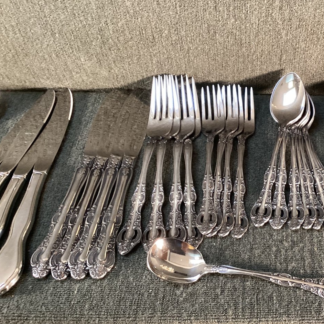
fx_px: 466
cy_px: 171
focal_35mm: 44
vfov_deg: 38.3
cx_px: 253
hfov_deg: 37.2
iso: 320
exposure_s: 1/60
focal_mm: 3.3
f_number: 2.4
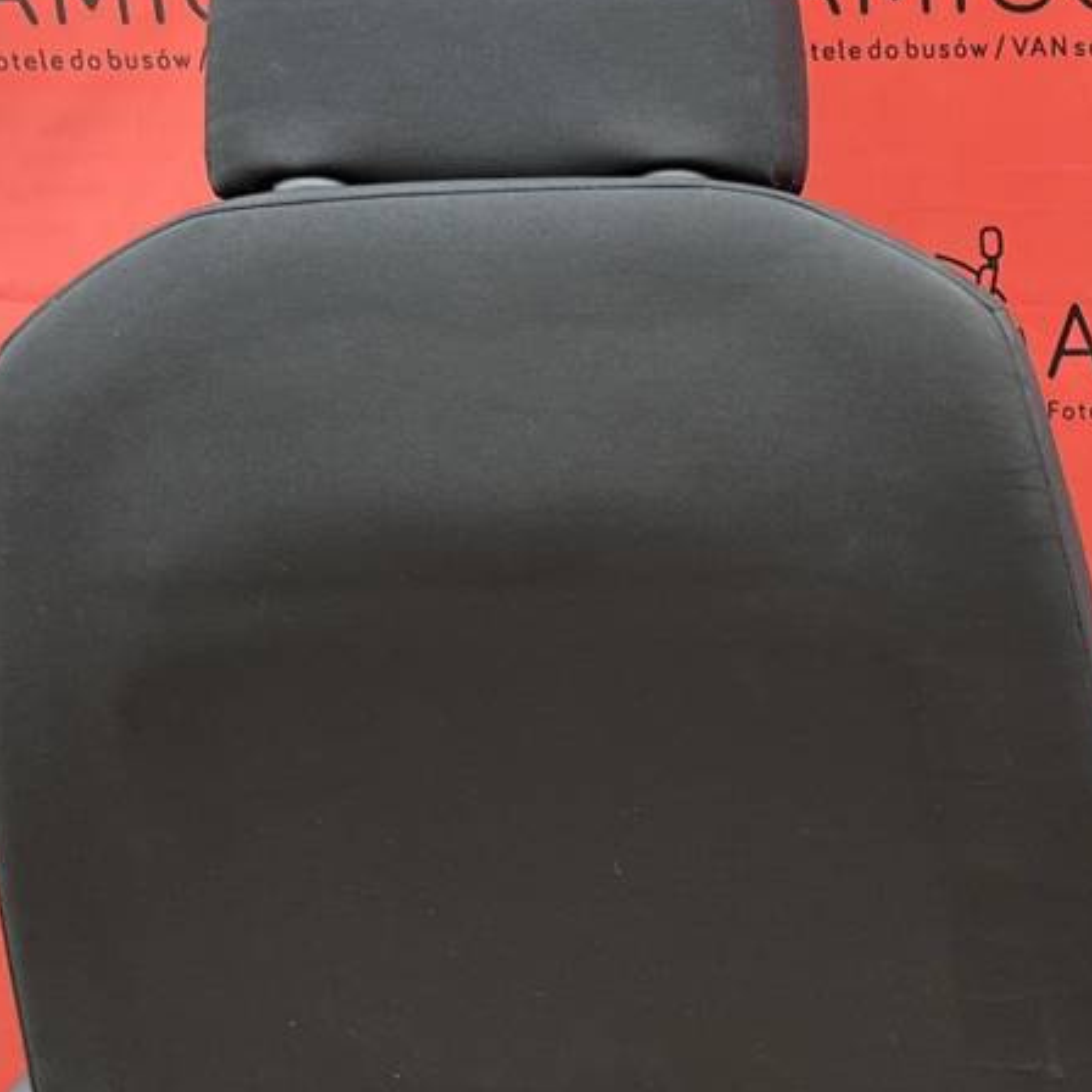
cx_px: 1297
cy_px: 902
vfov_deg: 20.8
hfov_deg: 19.9
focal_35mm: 82
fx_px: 2927
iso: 40
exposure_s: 1/122
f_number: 1.6
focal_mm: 5.1
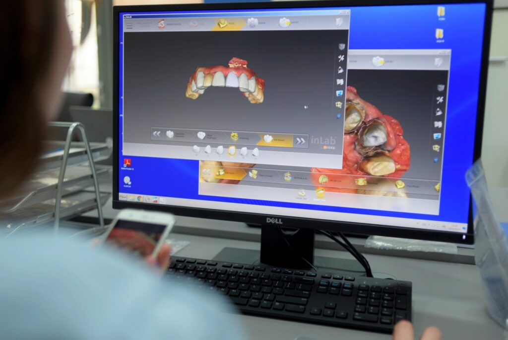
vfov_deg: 37.9
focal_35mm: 35
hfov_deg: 54.4
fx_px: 494
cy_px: 170
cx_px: 254
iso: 250
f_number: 3.2
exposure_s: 1/100
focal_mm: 35
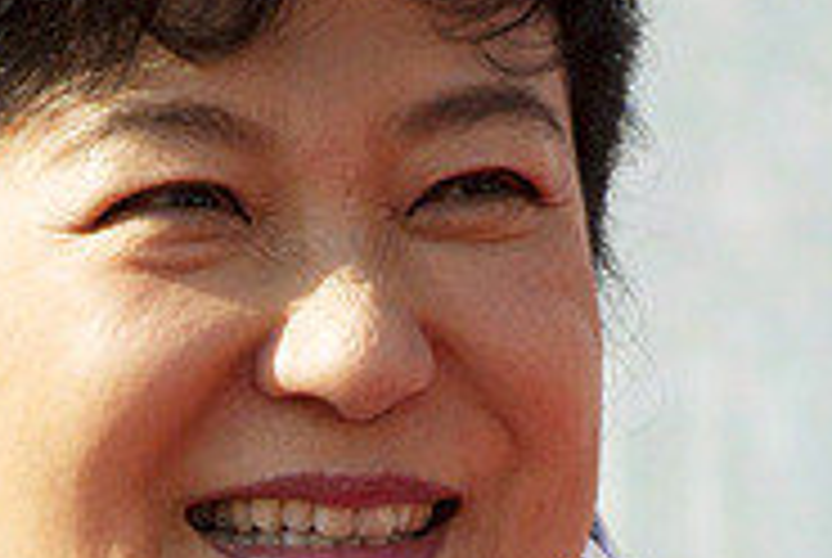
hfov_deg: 3.5
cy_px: 506
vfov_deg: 2.4
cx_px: 171
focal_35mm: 583
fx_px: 13495
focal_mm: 200
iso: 200
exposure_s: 1/640
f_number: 8
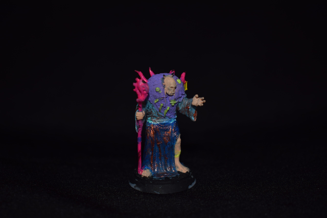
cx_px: 164
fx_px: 490
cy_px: 109
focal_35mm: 54
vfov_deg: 25.1
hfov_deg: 36.9
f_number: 4.8
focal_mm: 36
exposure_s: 1/30
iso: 100
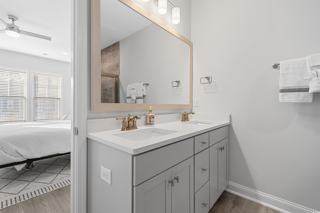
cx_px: 160
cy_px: 106
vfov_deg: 77.3
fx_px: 133
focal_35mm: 15
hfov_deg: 100.4
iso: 100
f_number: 4.5
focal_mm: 10
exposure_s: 1/13
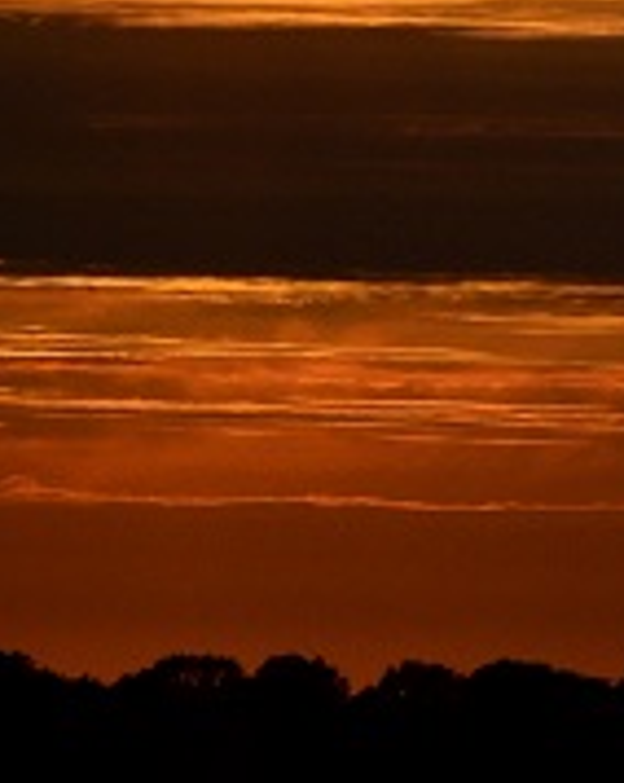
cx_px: 99
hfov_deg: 2.0
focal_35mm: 772
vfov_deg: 2.5
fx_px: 17852
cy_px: 1467
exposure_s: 1/8000
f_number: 4.5
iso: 400
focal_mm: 98
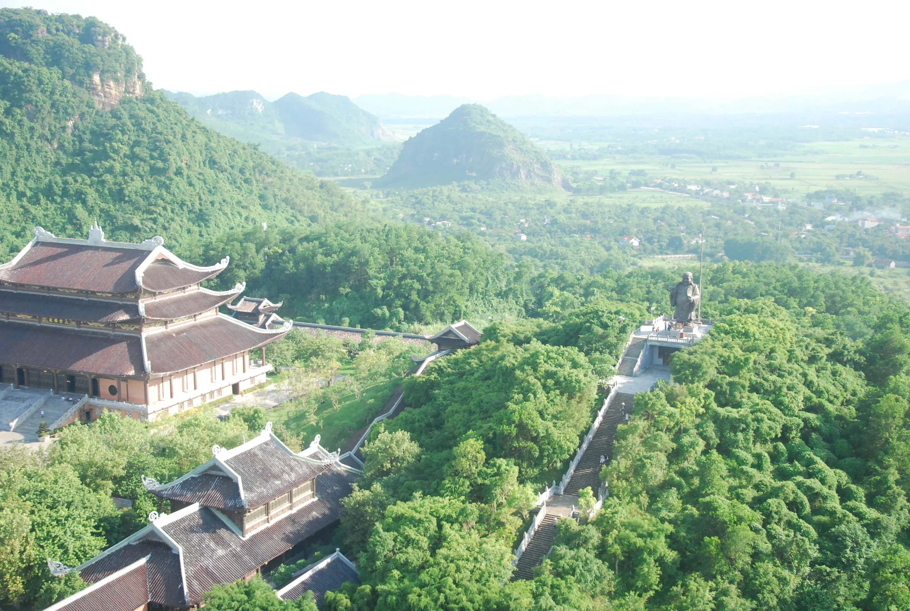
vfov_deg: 30.0
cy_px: 306
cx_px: 455
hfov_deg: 43.5
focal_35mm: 45
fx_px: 1140
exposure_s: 1/1000
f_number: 5
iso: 800
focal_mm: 30
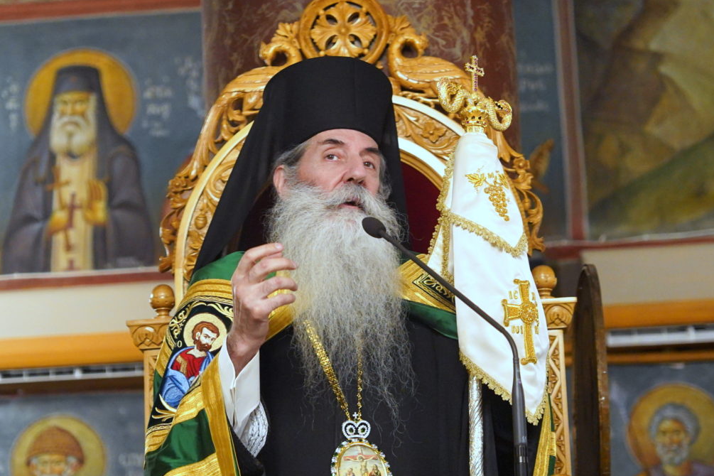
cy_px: 242
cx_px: 352
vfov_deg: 12.8
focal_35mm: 107
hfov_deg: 19.1
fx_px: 2122
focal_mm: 70
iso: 2000
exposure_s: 1/160
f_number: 2.8
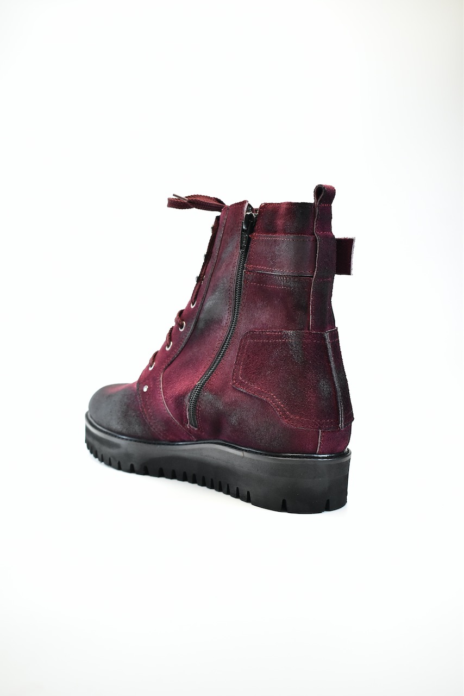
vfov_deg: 47.9
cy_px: 348
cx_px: 232
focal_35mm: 40
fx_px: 783
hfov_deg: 33.0
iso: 1600
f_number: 5.6
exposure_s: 1/400
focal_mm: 27
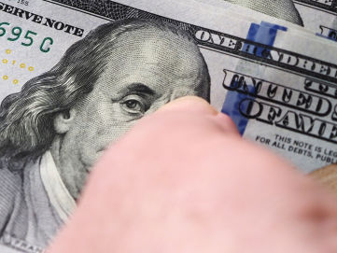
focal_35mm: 340
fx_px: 3311
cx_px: 269
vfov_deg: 4.4
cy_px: -46
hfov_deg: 5.8
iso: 200
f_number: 3.5
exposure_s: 1/500
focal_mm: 60
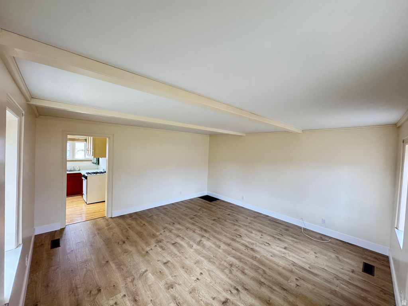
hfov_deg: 102.1
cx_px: 204
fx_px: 165
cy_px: 153
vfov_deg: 85.7
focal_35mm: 14
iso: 200
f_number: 2.2
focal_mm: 2.22
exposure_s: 1/60
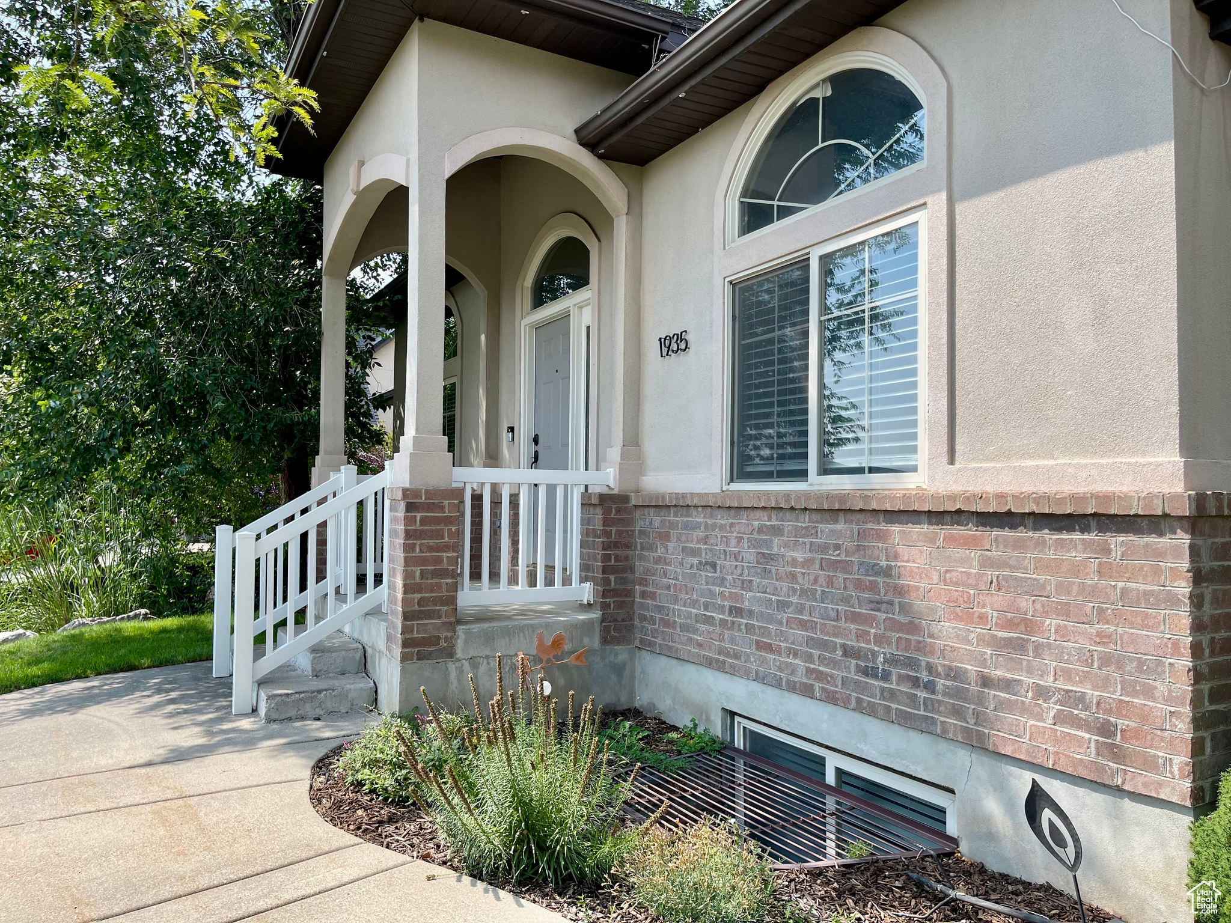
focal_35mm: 25
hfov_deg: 69.4
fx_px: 889
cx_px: 616
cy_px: 462
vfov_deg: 54.9
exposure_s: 1/1493
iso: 32
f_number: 1.6
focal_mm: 5.1
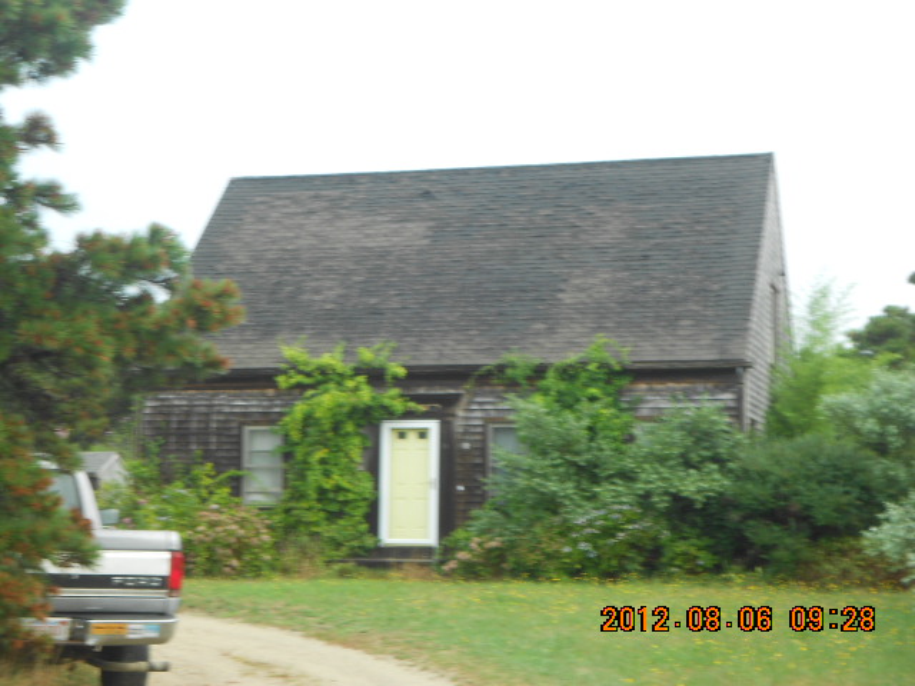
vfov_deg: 19.4
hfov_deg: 25.7
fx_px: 2009
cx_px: 458
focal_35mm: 76
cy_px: 343
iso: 80
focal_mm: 13.5
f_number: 5.8
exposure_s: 1/80
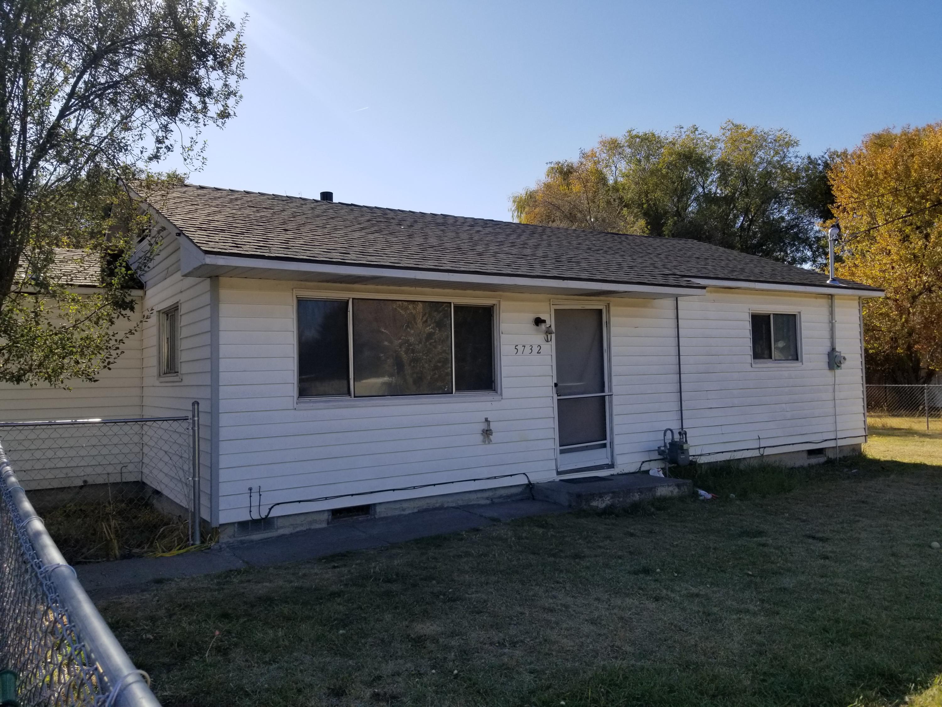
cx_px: 471
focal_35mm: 26
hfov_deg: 67.3
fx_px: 708
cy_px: 354
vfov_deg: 53.1
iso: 50
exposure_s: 1/2384
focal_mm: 4.25
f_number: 1.7
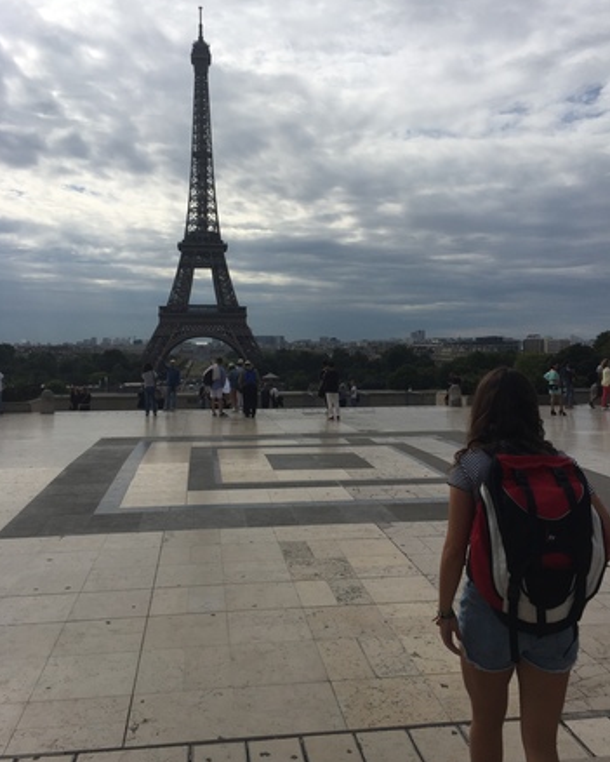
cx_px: 301
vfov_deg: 57.1
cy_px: 365
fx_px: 699
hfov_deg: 47.2
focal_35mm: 31
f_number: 2.2
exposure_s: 1/6623
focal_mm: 4.15
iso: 32
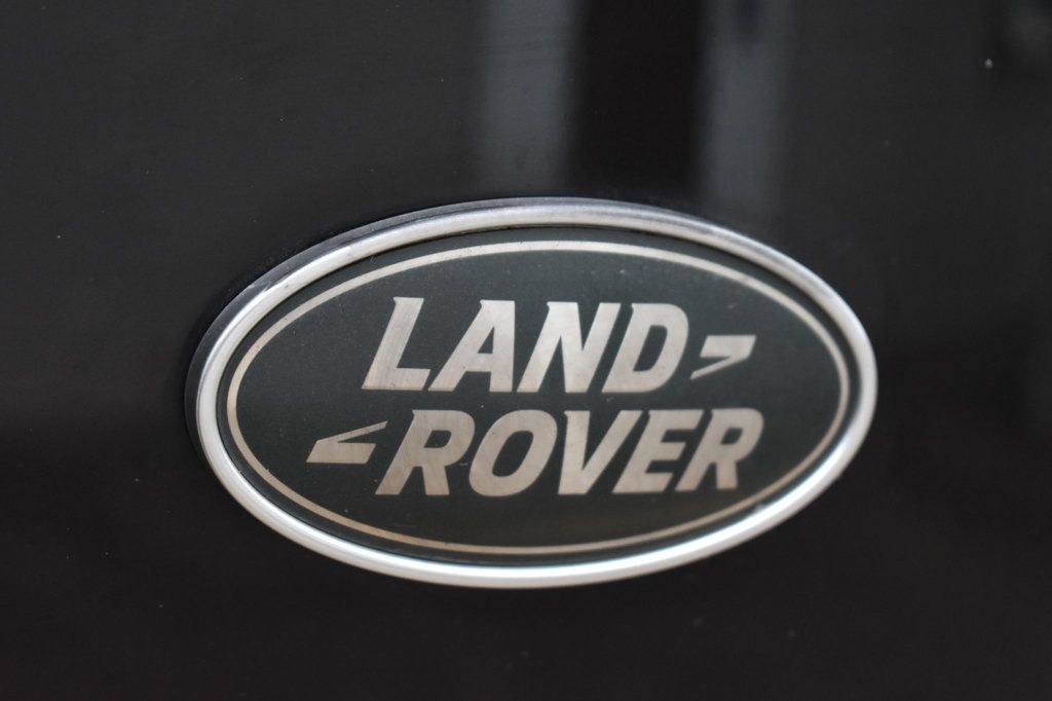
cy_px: 350
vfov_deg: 16.5
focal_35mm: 82
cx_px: 526
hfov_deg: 24.6
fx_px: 2410
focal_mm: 55
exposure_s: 1/125
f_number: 5.6
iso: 1800
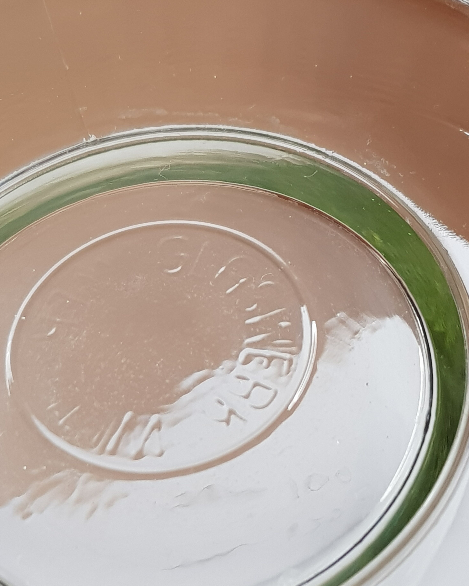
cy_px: 306
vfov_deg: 62.2
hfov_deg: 51.5
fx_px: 486
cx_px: 234
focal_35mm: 28
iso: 80
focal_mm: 4.2
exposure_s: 1/100
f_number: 1.7
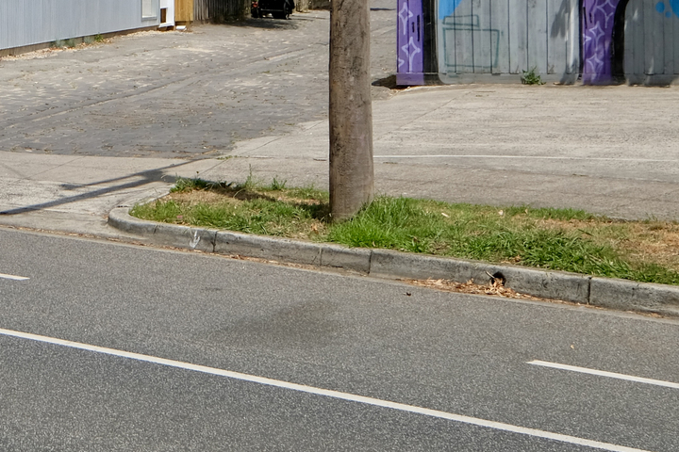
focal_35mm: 100
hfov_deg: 18.9
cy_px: -135
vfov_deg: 13.2
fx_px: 1886
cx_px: -211
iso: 200
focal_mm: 24
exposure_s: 1/640
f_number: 8
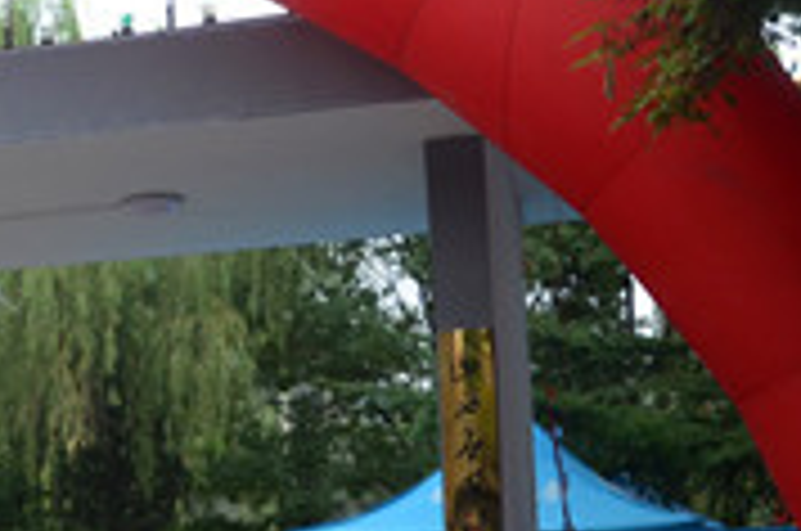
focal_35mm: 91
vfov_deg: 15.0
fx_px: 2021
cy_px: 254
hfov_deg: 21.3
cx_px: -68
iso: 220
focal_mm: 18
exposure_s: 1/320
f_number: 3.5
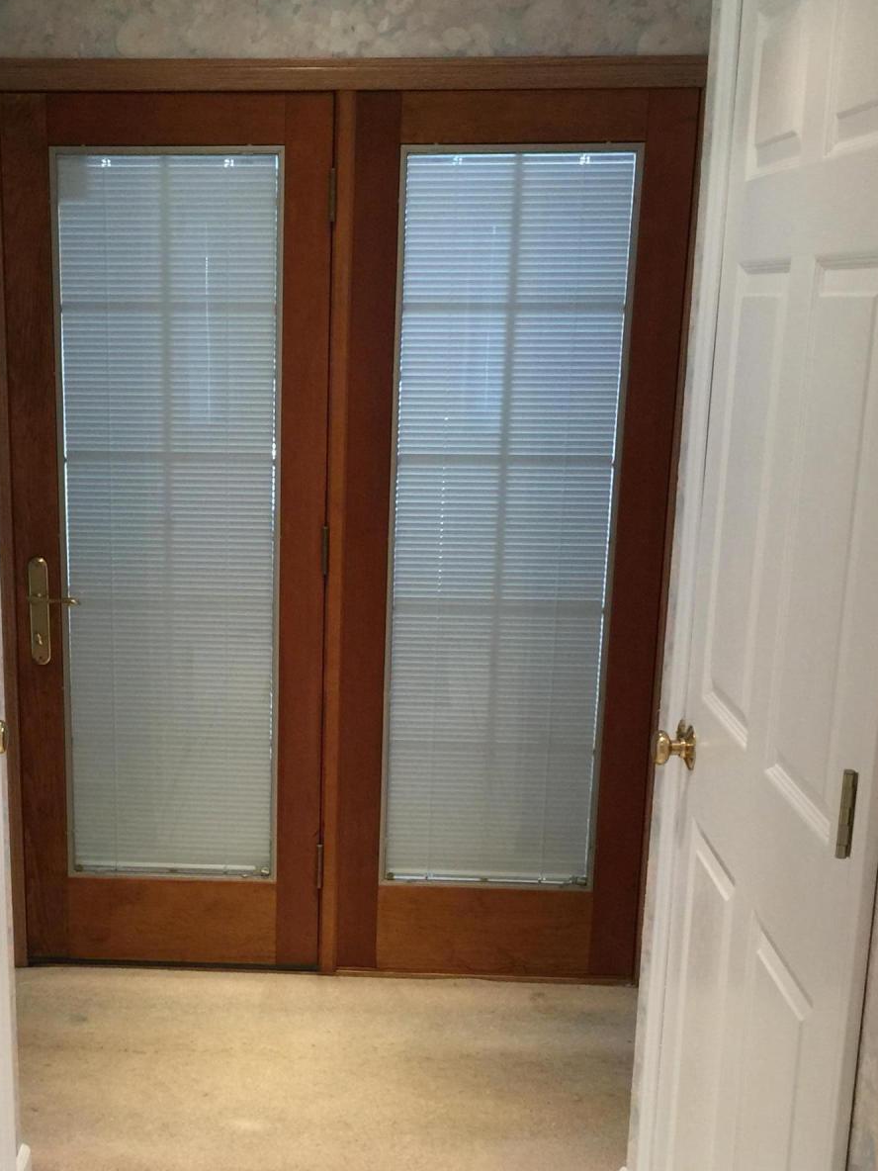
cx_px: 220
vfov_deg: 38.4
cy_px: 799
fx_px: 1657
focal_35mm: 49
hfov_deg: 29.2
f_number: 2.2
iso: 50
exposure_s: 1/15
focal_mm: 4.15
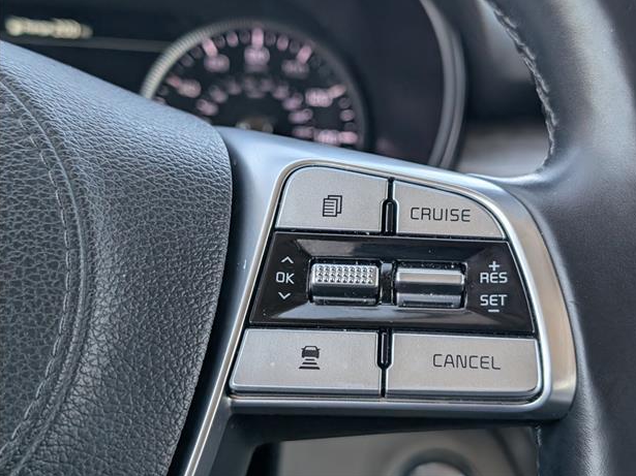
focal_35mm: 51
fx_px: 937
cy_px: 230
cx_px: 328
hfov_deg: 37.5
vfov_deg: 28.5
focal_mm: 6.9
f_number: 1.68
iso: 265
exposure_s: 1/769
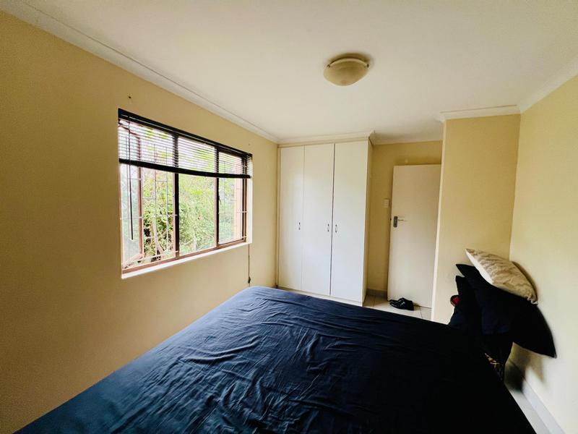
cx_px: 289
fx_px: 217
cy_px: 217
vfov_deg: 89.9
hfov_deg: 106.2
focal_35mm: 13
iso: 160
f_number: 1.8
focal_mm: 1.57
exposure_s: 1/99
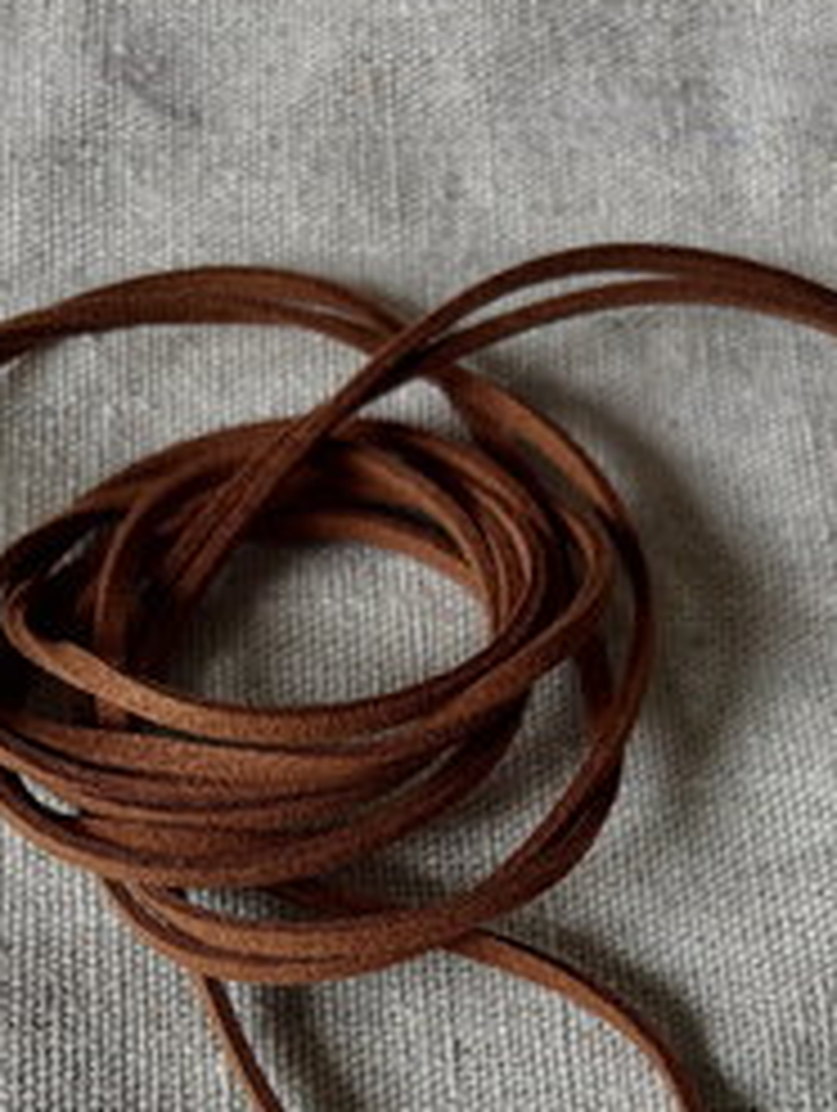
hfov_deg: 26.2
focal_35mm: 56
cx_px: 459
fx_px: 1801
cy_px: 1137
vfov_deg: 31.5
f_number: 1.6
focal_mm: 5.96
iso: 50
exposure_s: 1/121
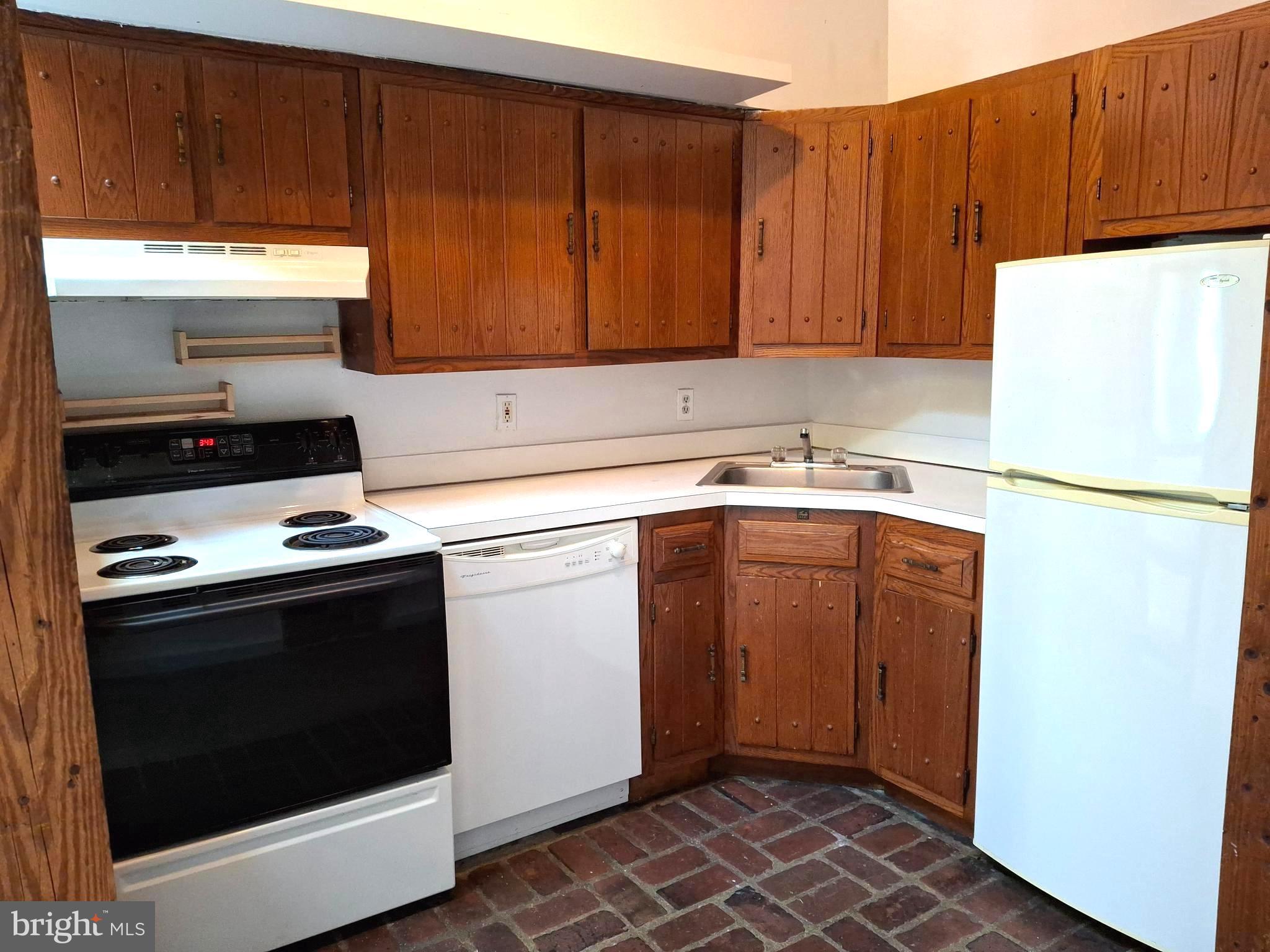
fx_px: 917
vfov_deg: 54.9
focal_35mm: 25
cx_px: 635
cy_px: 476
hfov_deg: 69.4
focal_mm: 4.69
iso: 250
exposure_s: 1/40
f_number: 1.8
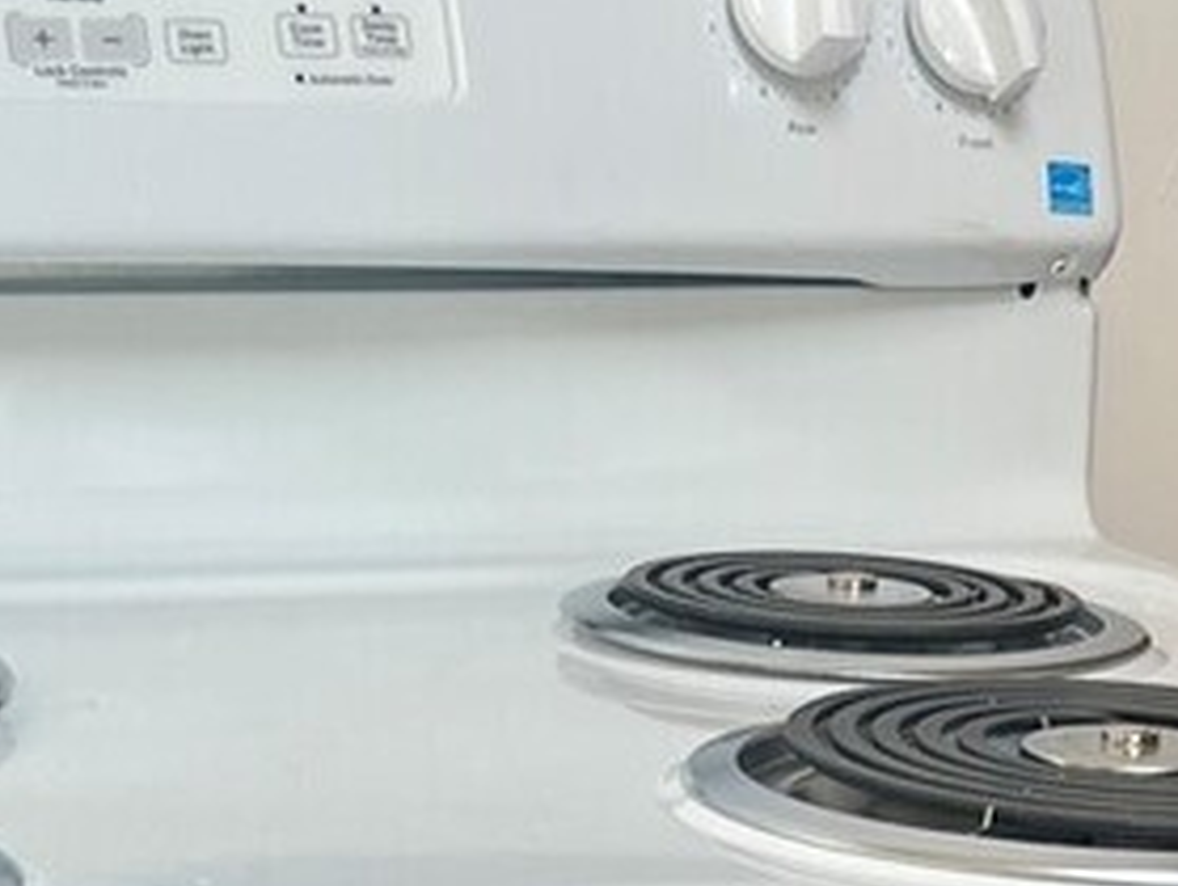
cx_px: 642
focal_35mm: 134
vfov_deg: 10.6
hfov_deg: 14.7
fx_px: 4566
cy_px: 1397
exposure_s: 1/121
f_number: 1.5
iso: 64
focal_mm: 5.7
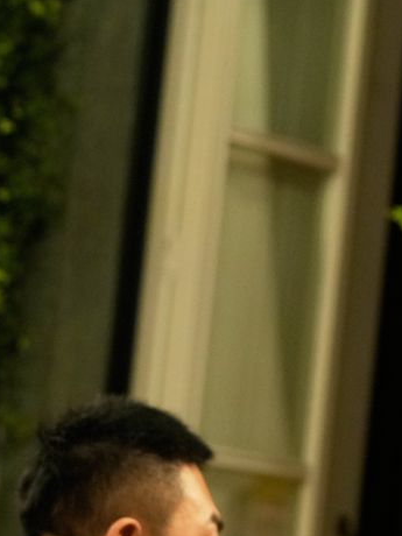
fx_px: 4212
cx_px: 450
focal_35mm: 272
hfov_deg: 5.4
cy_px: 135
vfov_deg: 7.3
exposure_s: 1/640
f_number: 3.5
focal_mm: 70
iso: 2000
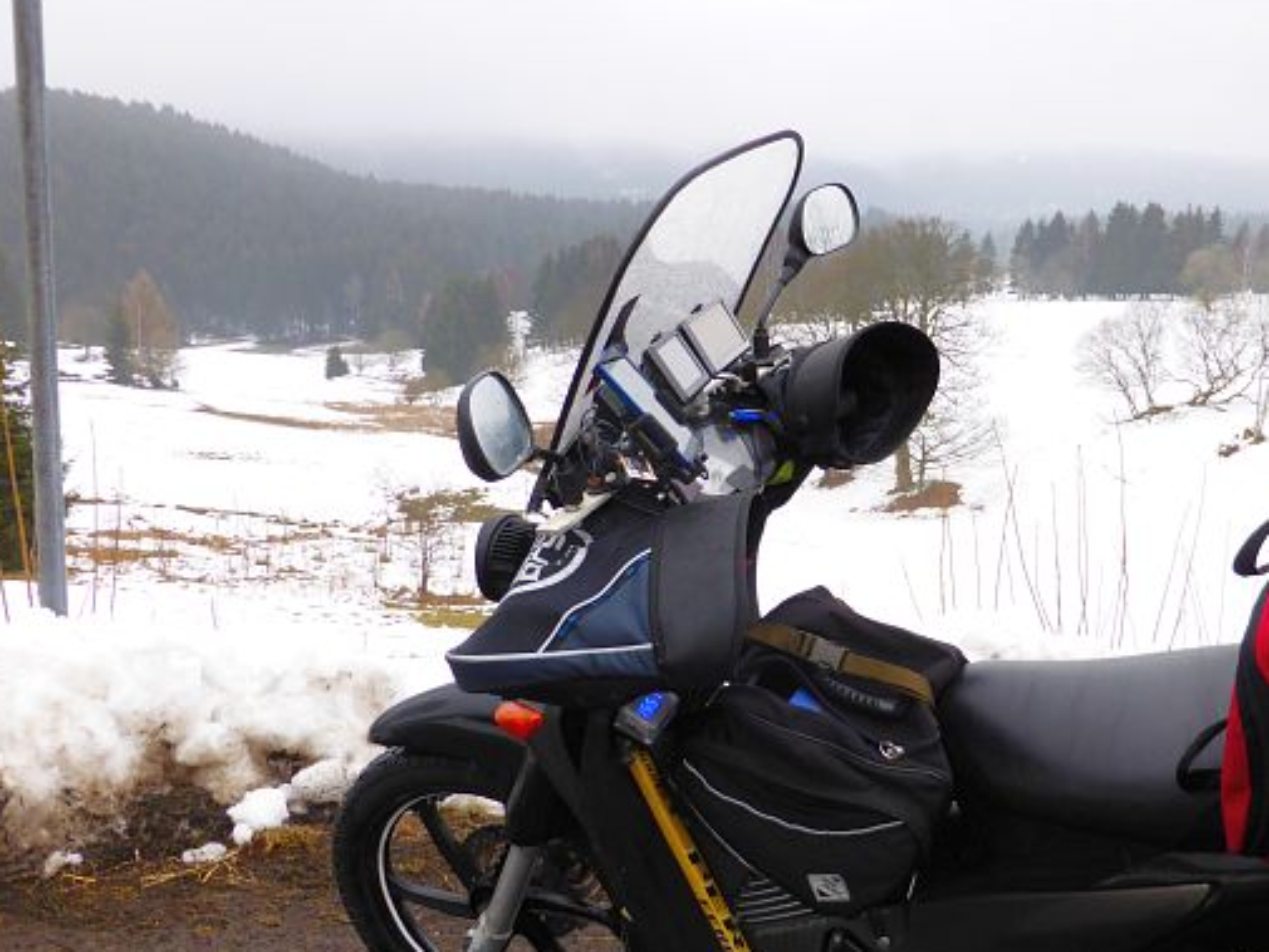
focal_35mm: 38
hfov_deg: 48.0
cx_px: 869
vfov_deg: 37.6
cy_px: 555
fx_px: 1393
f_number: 3.3
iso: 100
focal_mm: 4.3
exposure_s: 1/60
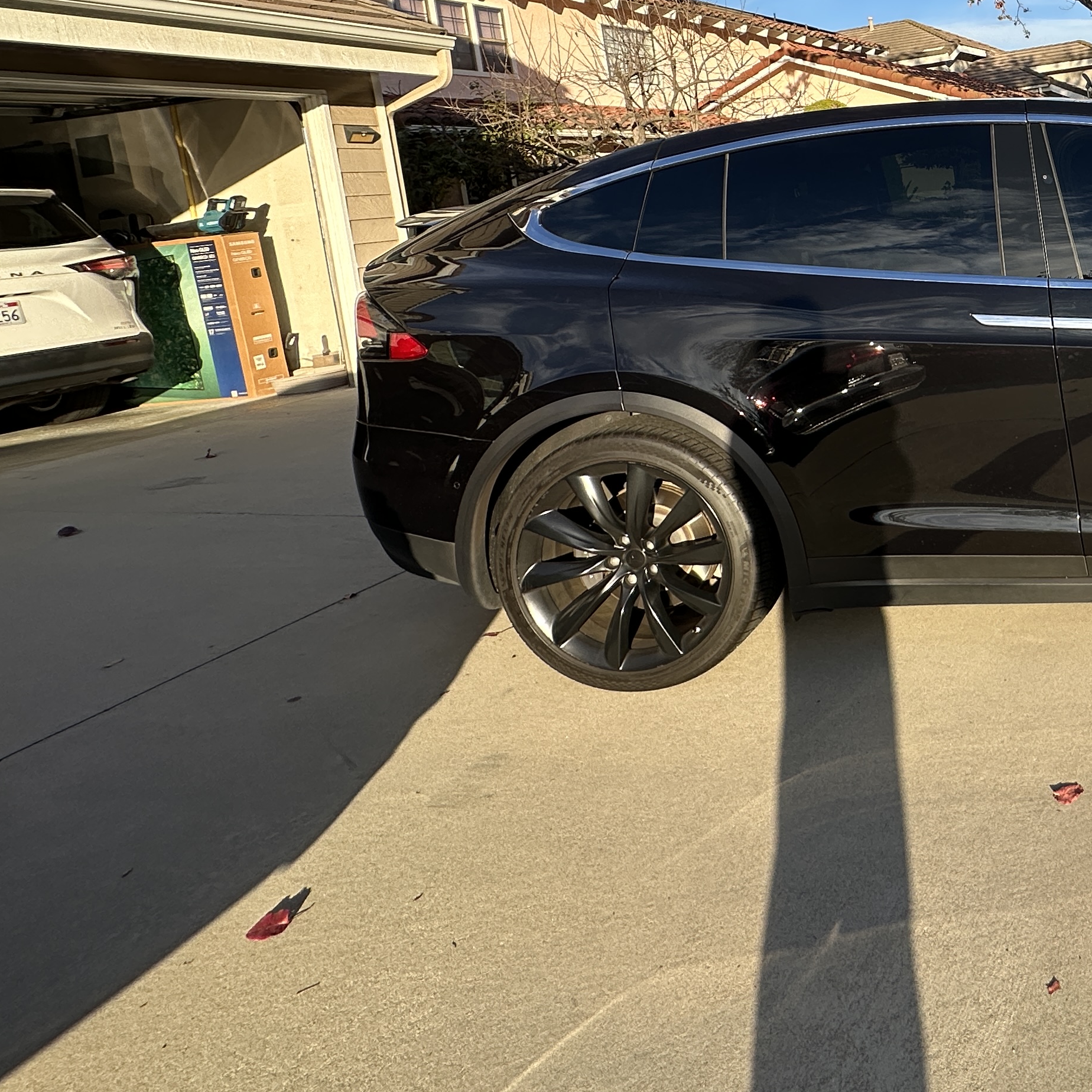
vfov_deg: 55.3
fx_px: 964
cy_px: 233
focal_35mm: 27
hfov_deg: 45.7
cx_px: 1175
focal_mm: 2.22
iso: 40
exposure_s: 1/682
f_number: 2.2
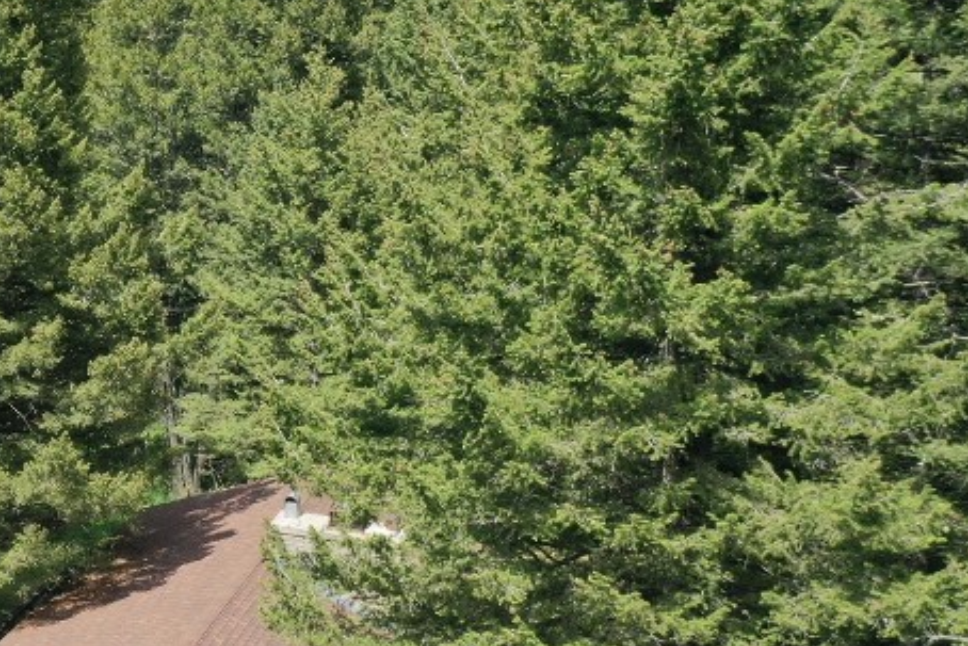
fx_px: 1910
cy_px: 309
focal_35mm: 71
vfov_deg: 19.2
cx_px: -254
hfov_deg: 25.0
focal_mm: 10.26
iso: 100
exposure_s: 1/320
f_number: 5.6
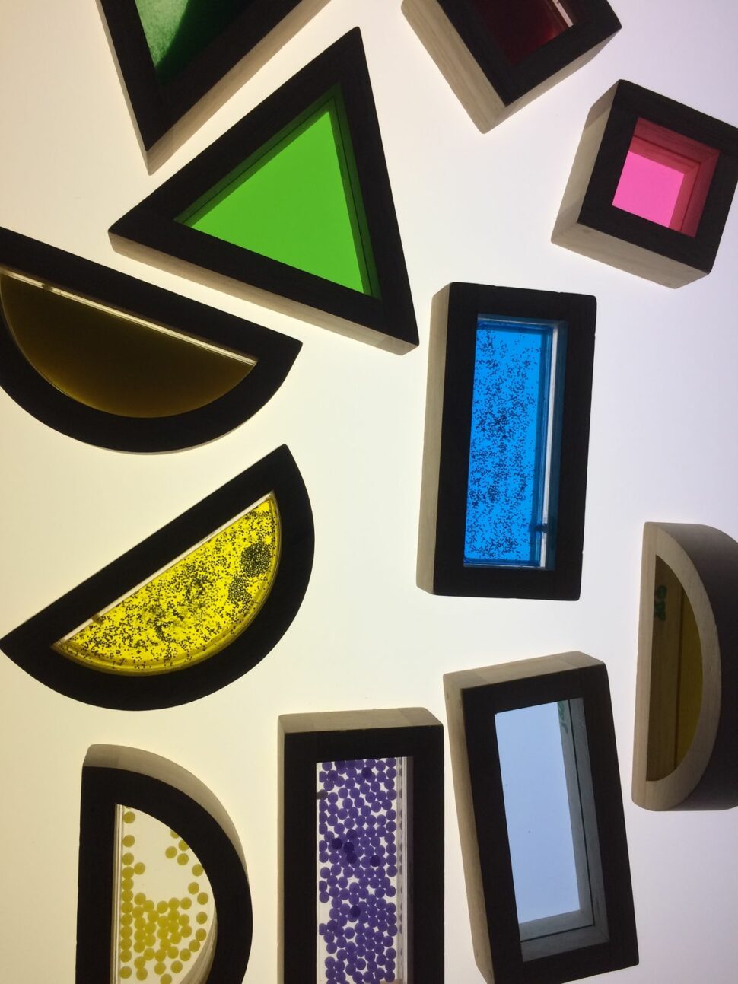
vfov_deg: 61.7
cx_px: 369
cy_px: 492
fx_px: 824
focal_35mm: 29
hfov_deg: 48.2
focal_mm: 4.15
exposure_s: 1/33
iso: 32
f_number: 2.2
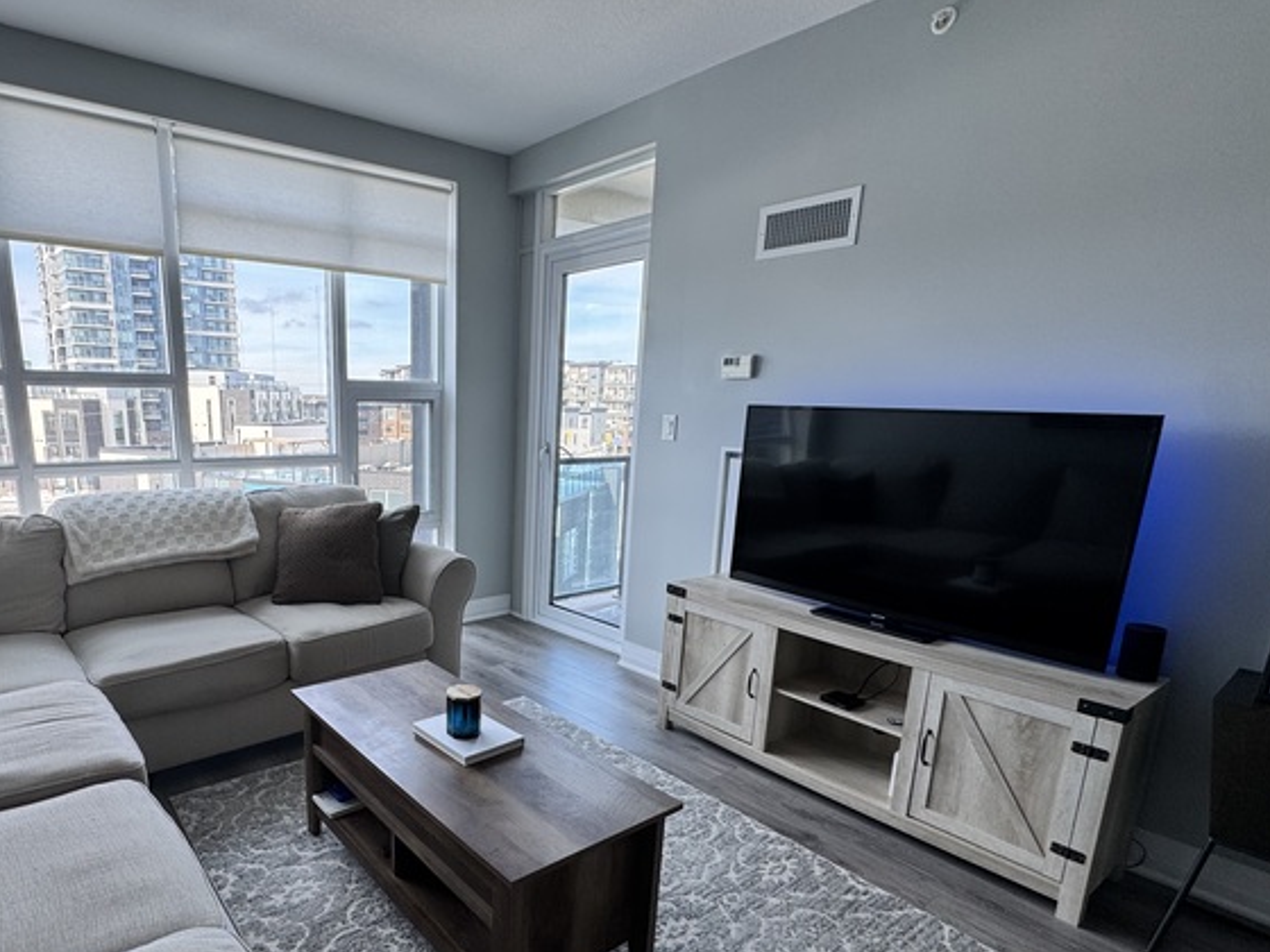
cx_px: 467
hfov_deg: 80.1
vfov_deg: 65.4
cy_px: 567
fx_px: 734
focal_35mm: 20
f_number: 2.2
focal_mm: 2.22
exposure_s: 1/107
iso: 40
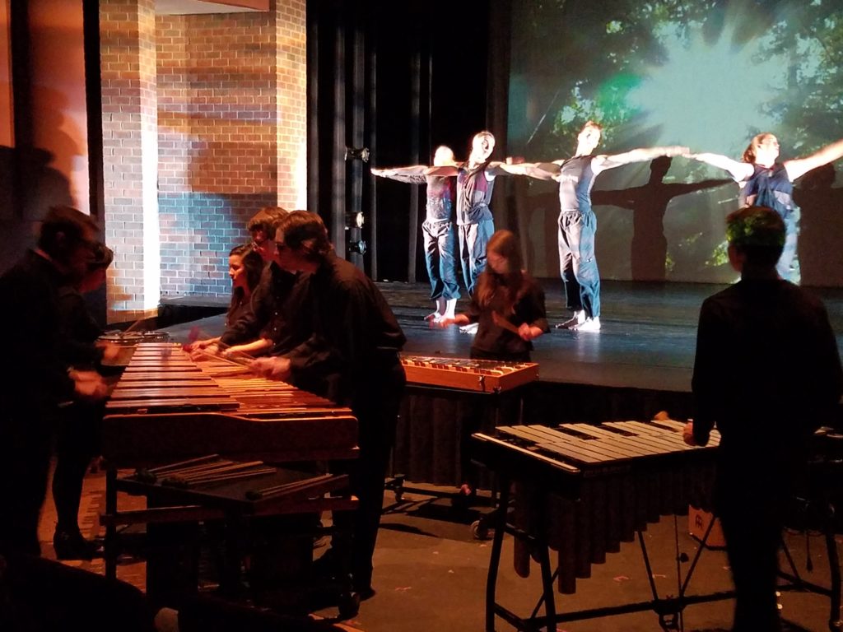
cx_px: 422
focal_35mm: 26
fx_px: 633
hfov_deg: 67.3
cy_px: 316
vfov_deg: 53.1
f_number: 1.7
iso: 500
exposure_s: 1/10
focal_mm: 4.2
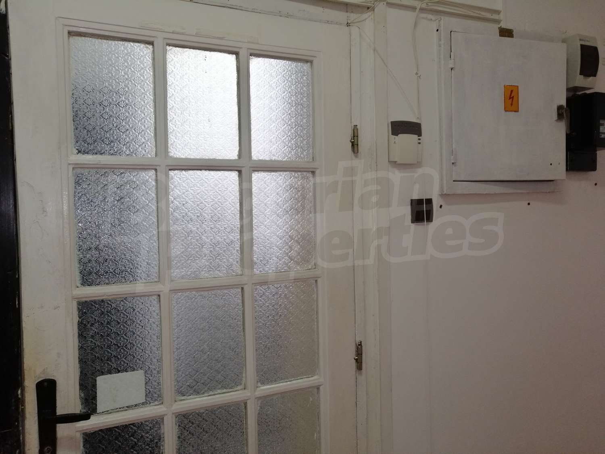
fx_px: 472
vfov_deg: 51.4
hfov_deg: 65.3
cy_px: 227
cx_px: 302
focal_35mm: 27
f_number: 1.8
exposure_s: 1/50
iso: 80
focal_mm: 3.95
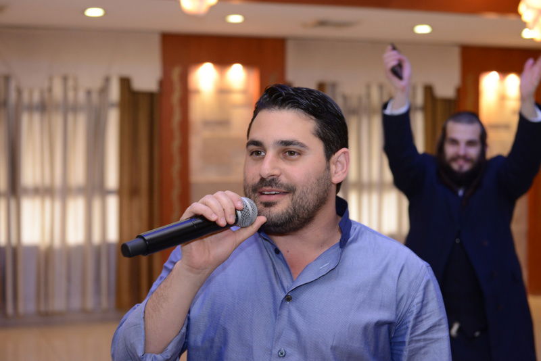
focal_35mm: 62
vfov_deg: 21.9
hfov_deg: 32.4
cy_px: 180
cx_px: 270
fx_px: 932
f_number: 5
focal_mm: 62
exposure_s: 1/125
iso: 1600
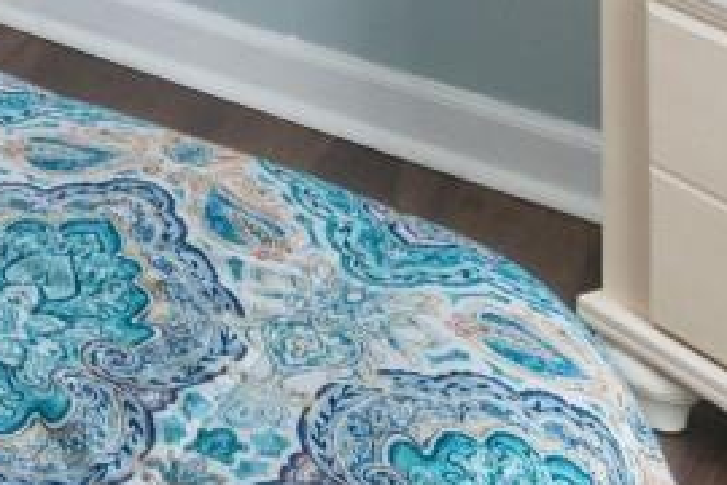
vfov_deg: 10.9
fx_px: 1817
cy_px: -919
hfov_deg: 17.1
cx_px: -703
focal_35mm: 90
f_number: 4.5
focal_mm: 10
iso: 100
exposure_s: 1/50
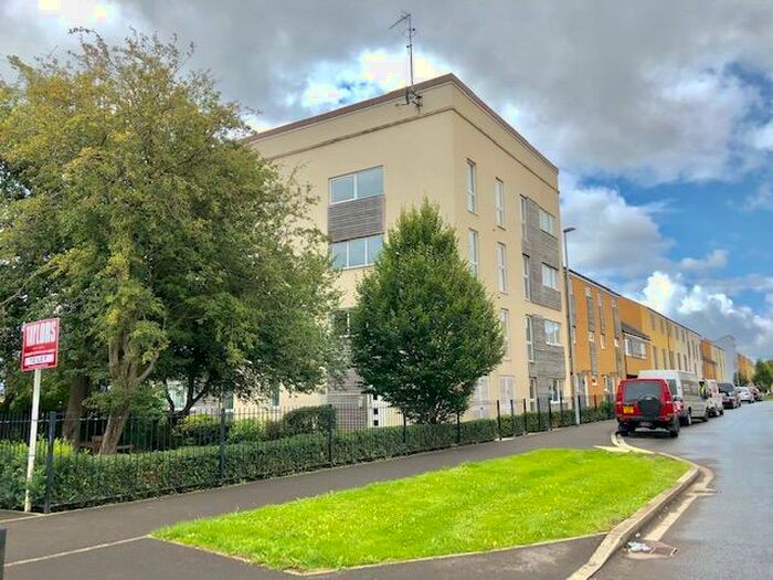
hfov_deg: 63.4
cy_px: 290
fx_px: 625
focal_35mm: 28
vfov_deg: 49.7
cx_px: 386
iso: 20
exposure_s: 1/1453
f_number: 1.8
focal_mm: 4
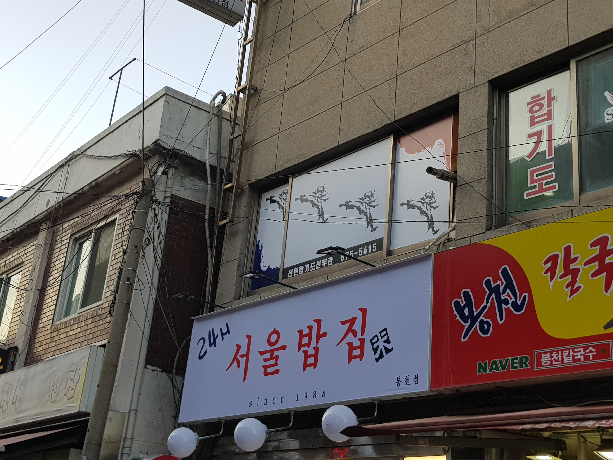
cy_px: 230
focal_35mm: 26
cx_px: 306
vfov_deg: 53.1
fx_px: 460
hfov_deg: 67.3
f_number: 1.7
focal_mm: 4.2
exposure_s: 1/263
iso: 40
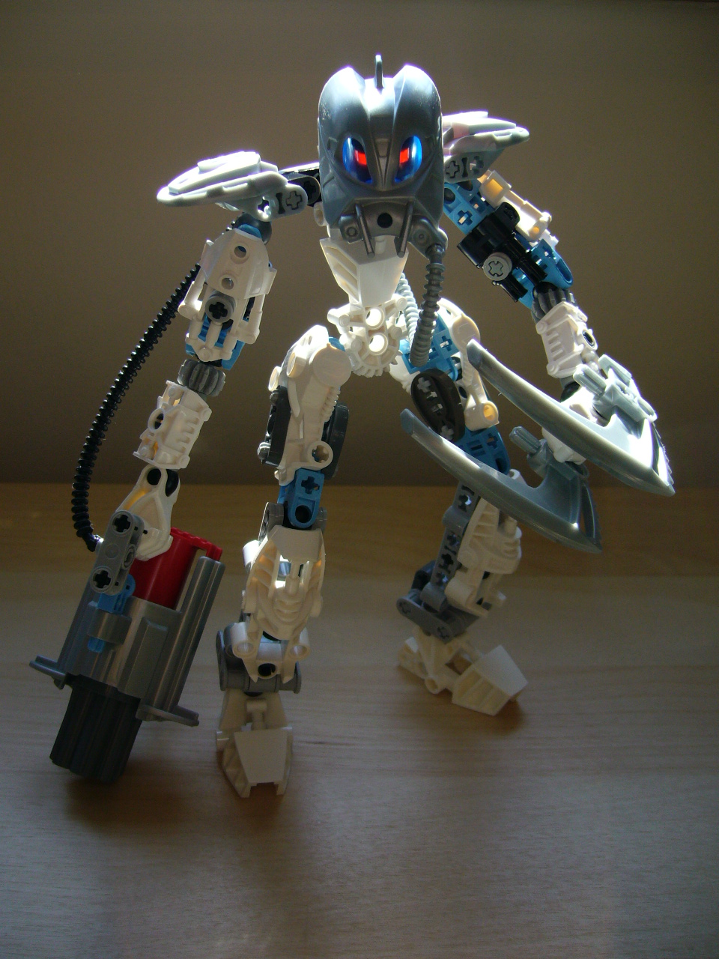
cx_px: 360
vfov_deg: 52.6
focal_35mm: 35
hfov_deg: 40.7
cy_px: 480
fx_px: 969
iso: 100
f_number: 2.8
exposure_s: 1/320
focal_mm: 5.8
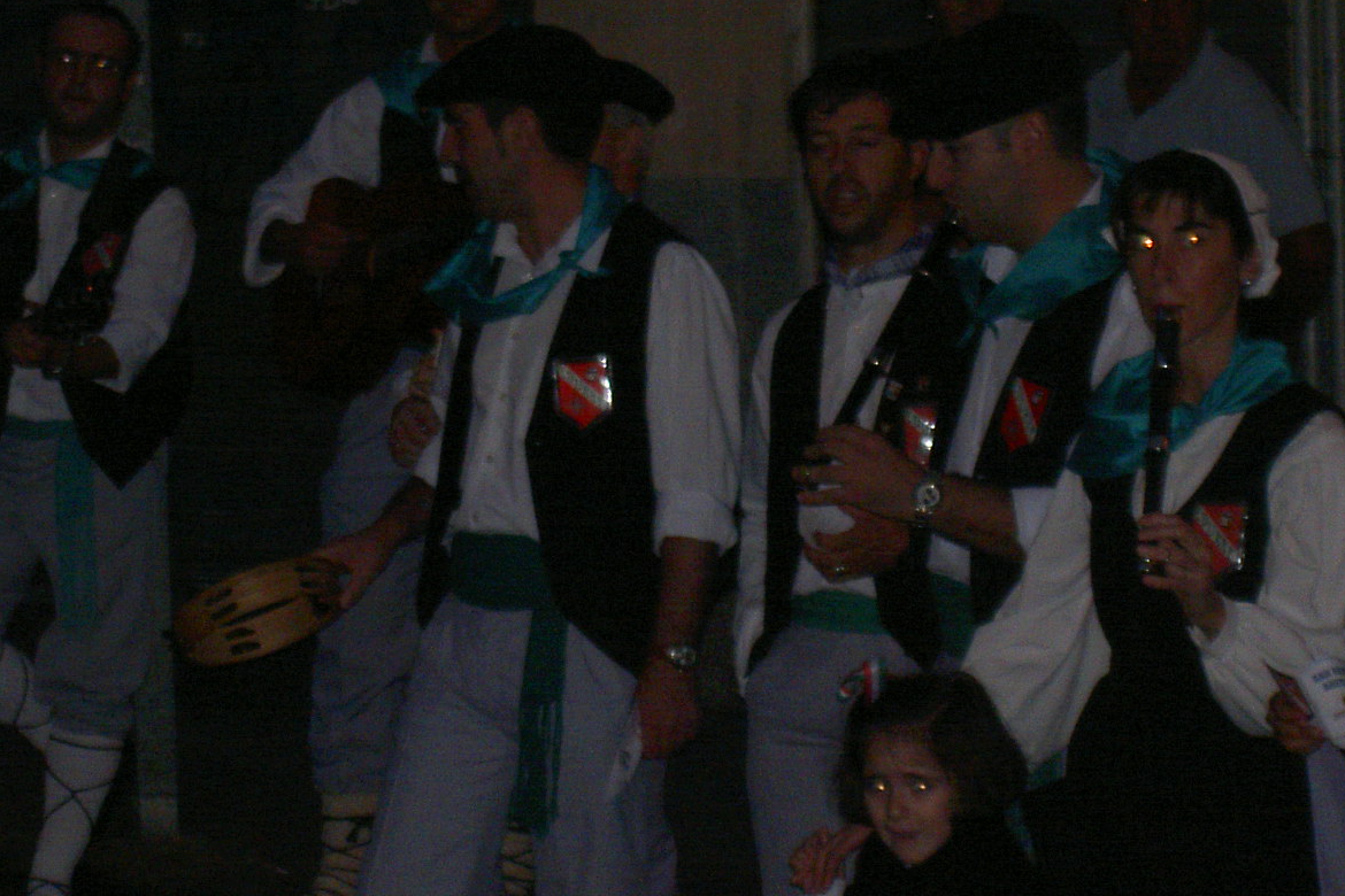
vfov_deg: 8.3
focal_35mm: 165
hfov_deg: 12.4
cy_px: 299
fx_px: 6164
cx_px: 440
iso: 100
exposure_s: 1/89.3
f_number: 4.9
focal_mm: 24
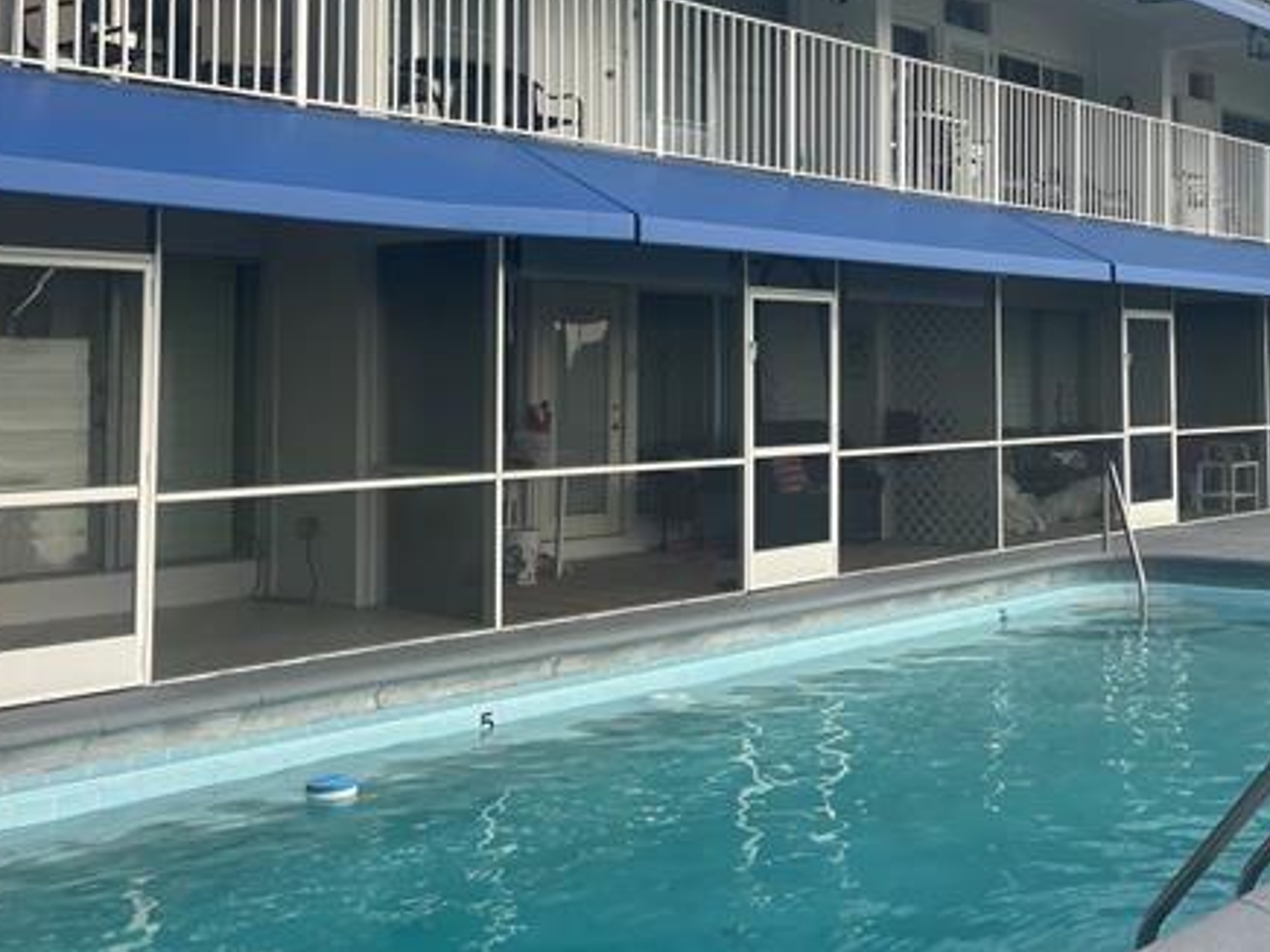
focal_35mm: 46
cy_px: 295
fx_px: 1687
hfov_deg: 39.5
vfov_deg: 31.2
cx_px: 1031
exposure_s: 1/1912
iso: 32
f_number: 1.6
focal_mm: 5.1
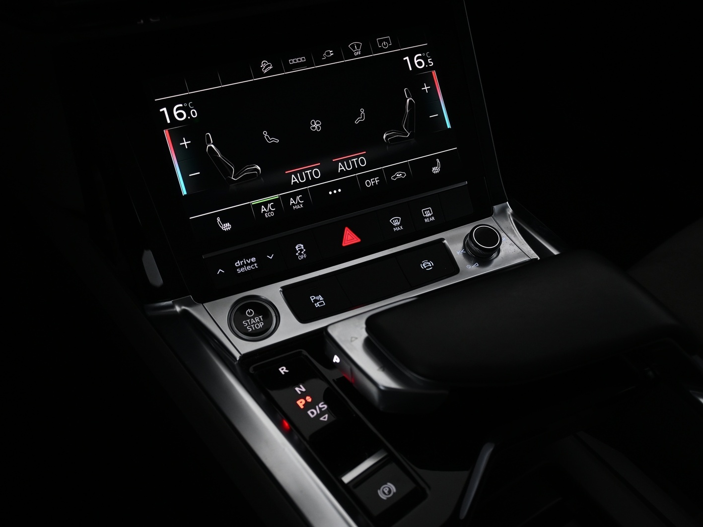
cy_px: 263
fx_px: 670
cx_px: 327
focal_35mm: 33
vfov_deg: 42.9
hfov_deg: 55.3
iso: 640
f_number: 3.8
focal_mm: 20
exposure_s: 1/40
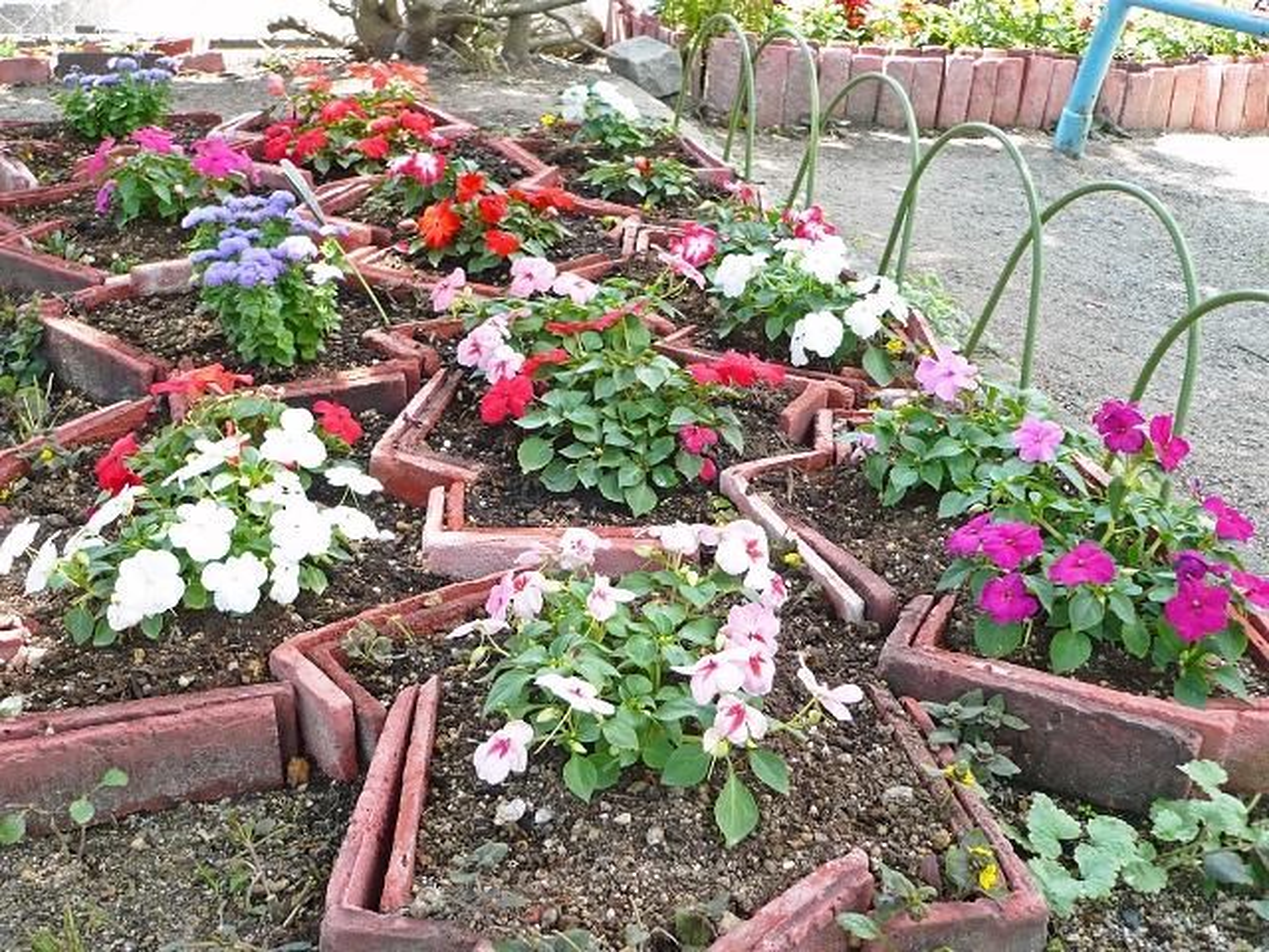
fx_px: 1283
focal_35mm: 35
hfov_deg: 52.6
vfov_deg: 40.7
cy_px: 476
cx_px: 634
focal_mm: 5.8
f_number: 2.8
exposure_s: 1/125
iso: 100
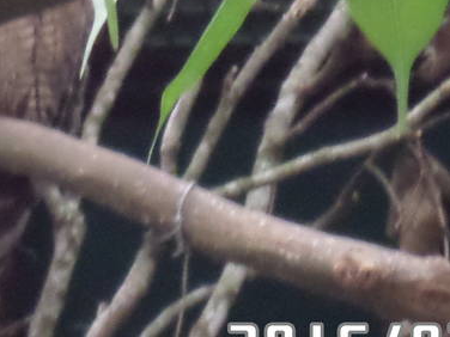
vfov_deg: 2.8
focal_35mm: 532
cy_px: -265
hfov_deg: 3.7
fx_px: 6916
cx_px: -232
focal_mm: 22.5
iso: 640
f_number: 6.3
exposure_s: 1/10
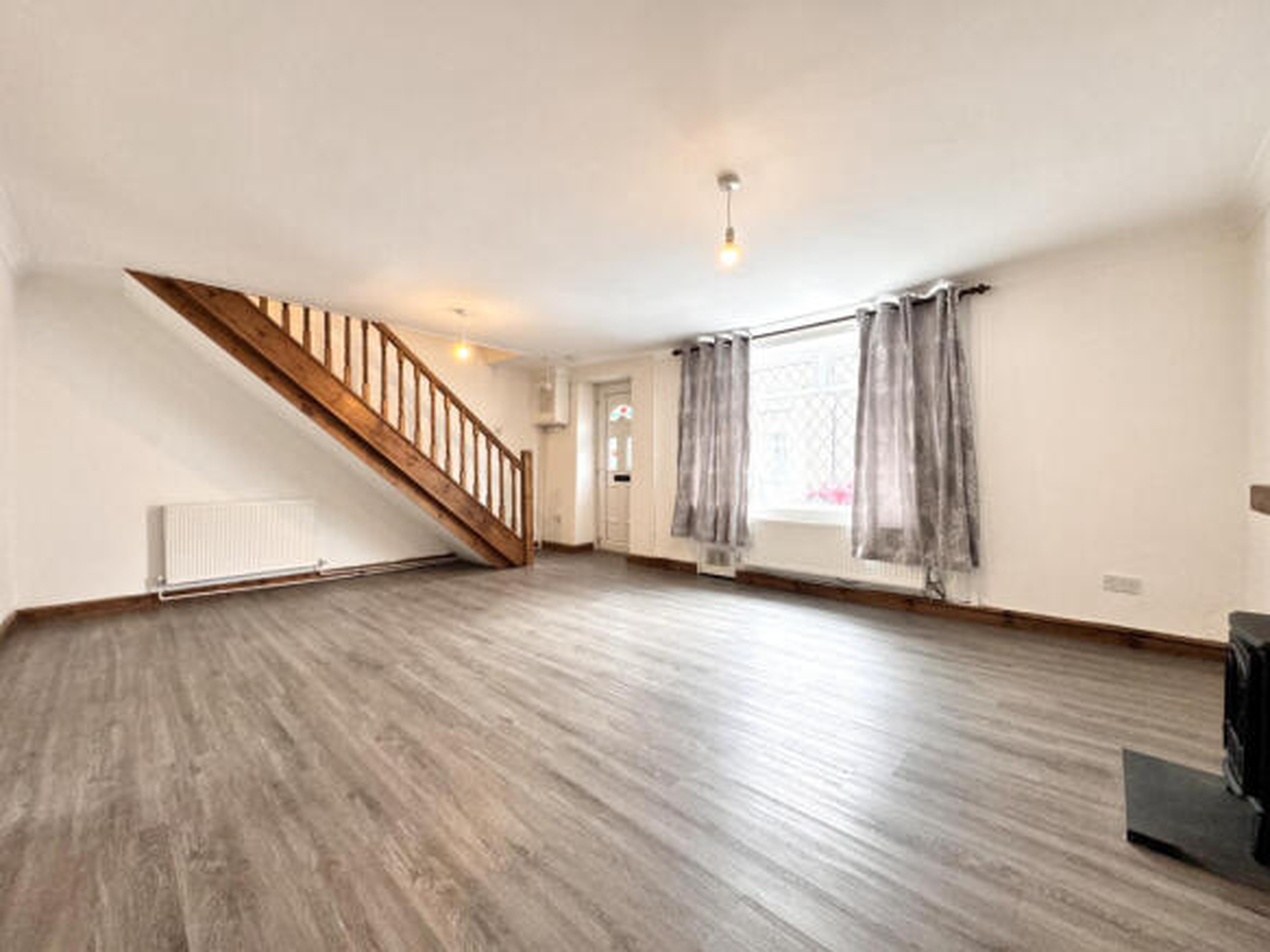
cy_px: 476
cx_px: 635
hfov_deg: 102.1
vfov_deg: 85.7
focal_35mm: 14
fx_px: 514
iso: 100
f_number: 2.2
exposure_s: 1/100
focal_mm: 2.22
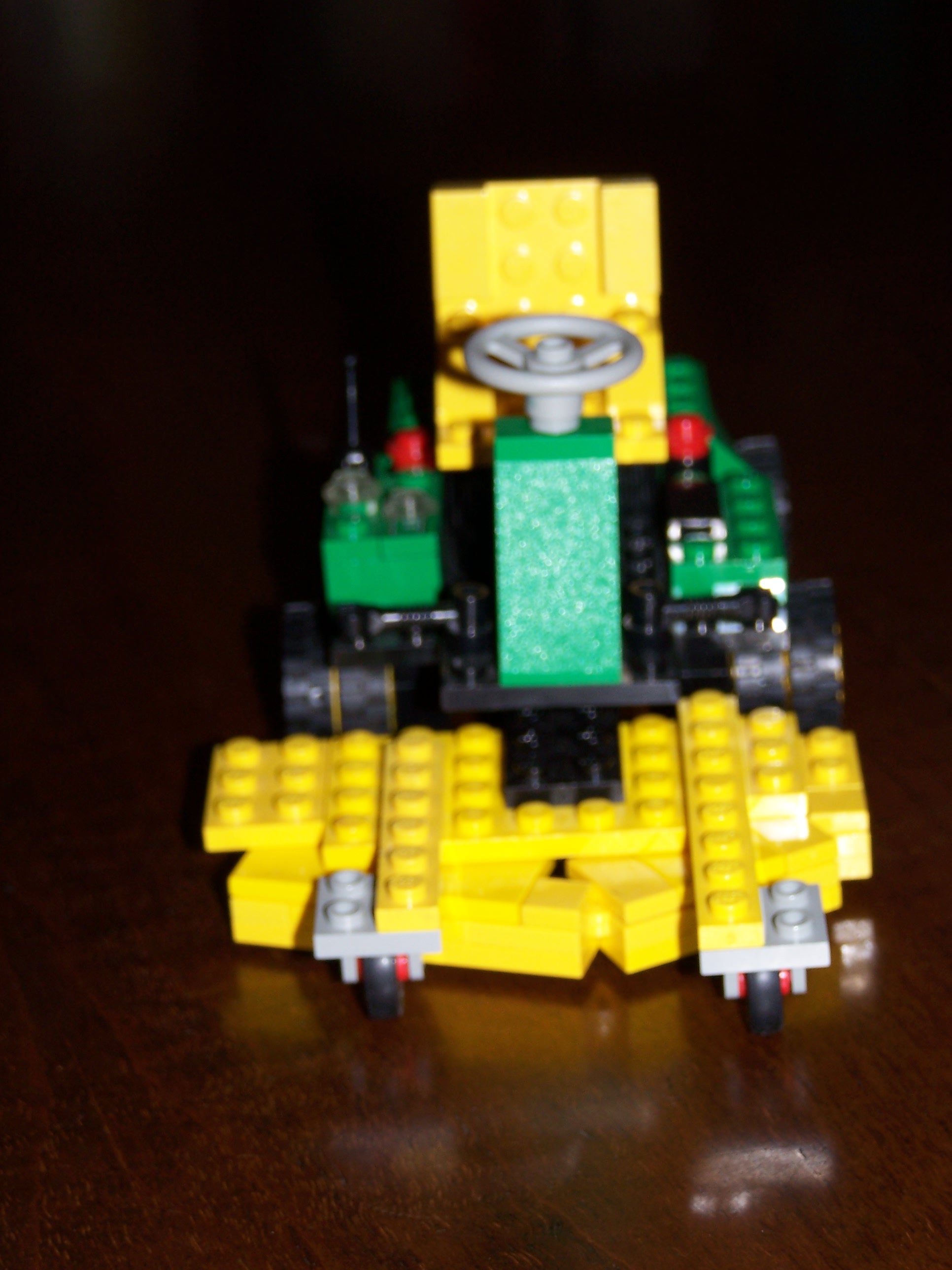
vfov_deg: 18.7
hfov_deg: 14.1
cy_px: 635
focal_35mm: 105
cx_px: 476
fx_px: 3850
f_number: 3.2
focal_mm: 17.5
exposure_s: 1/100
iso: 80
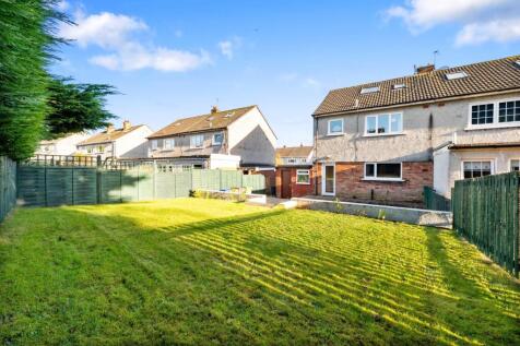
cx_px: 260
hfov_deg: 104.3
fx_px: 202
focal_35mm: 14
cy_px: 173
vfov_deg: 81.2
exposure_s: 1/200
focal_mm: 14
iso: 640
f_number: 8
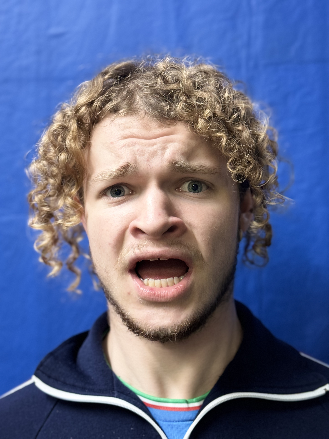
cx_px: 165
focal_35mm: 50
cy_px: 211
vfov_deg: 38.2
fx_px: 634
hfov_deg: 29.1
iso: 250
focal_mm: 6.86
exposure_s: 1/40
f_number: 1.78
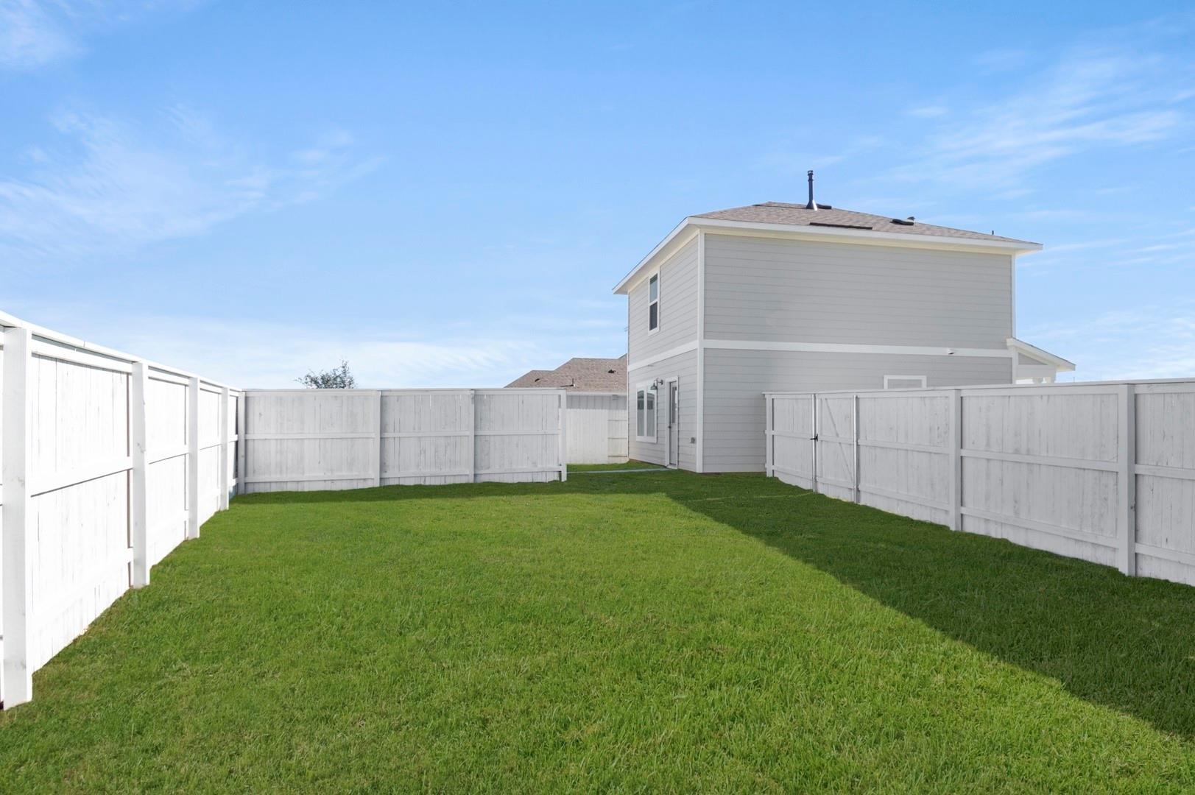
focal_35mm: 36
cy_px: 398
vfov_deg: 36.8
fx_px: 1194
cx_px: 598
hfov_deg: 53.2
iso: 400
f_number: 8
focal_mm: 24
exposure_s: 1/640
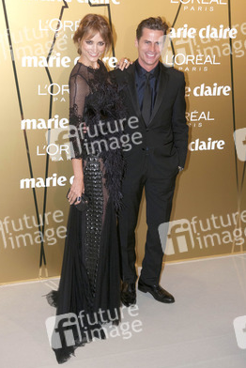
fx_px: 532
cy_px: 186
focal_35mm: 52
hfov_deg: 26.0
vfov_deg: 38.2
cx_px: 122
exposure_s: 1/400
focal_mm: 34
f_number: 3.5
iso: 800
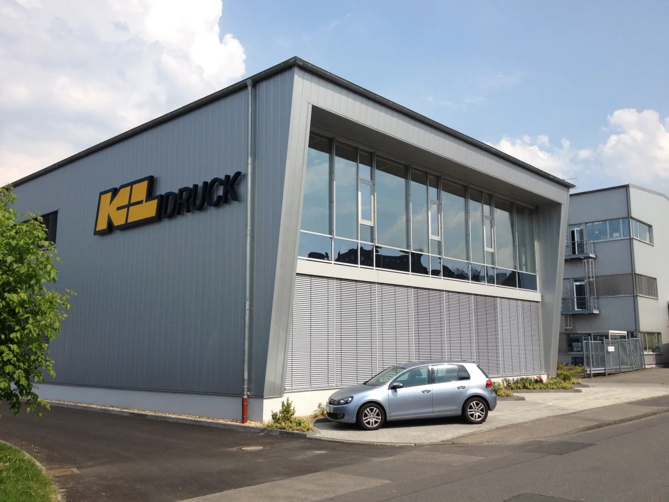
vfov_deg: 40.7
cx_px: 334
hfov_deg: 52.6
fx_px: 676
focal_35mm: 35
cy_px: 251
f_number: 2.4
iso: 64
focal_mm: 4.28
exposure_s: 1/2123
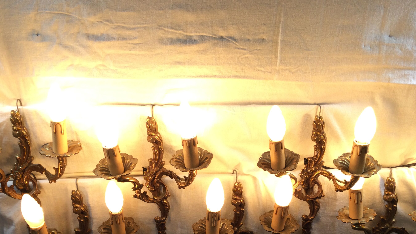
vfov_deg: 28.5
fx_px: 452
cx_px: 202
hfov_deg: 49.4
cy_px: 177
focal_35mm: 41
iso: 32
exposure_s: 1/100
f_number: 2.4
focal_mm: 3.3
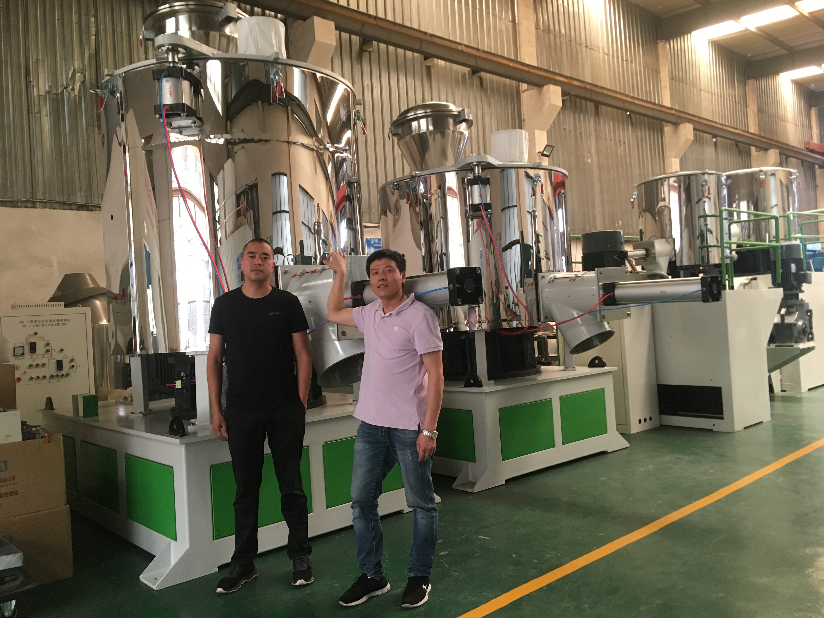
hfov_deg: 61.7
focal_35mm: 29
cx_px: 412
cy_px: 309
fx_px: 690
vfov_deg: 48.2
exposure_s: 1/33
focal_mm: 4.15
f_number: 2.2
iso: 160
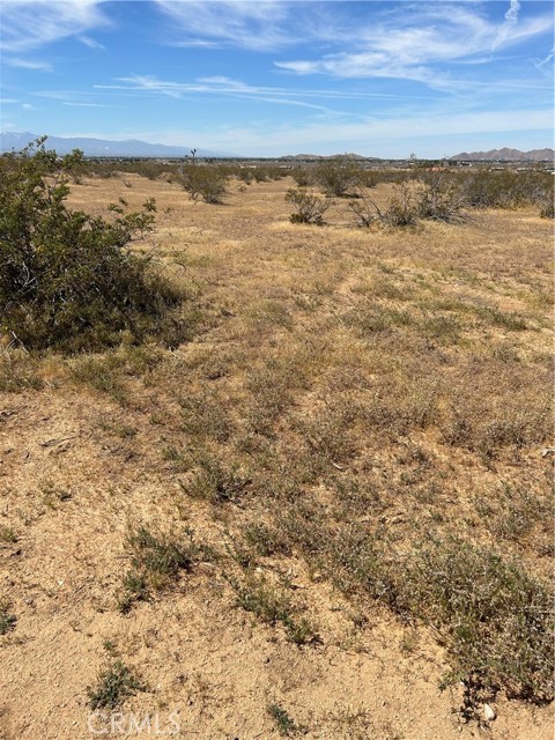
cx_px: 278
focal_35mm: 26
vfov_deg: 67.3
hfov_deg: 53.1
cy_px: 370
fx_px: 556
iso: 50
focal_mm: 5.7
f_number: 1.5
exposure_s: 1/5882
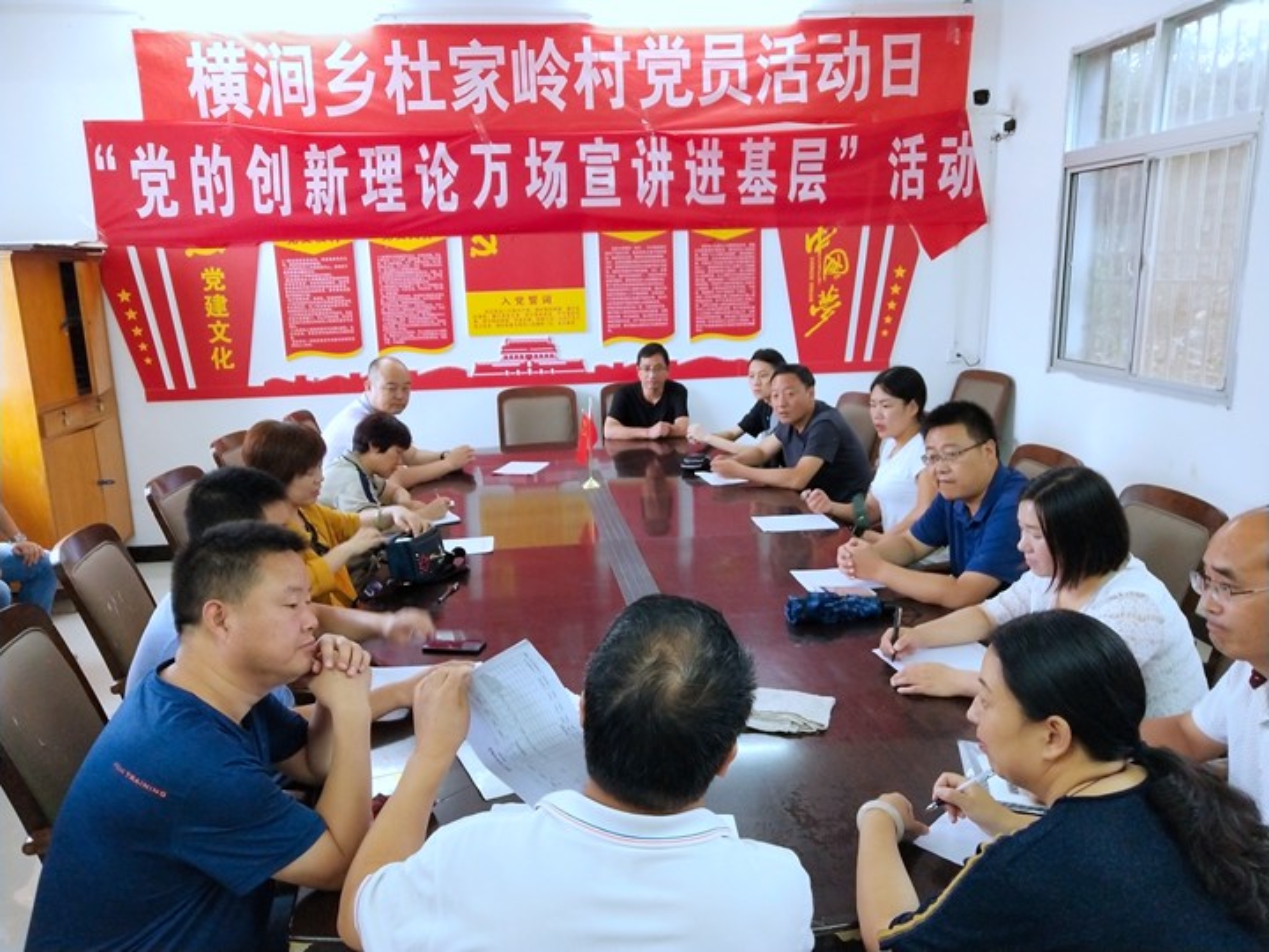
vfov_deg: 46.8
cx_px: 634
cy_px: 476
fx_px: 1100
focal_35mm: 30
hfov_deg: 60.0
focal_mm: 3.95
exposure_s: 1/33.3
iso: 342
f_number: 1.8
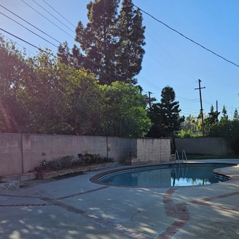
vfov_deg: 44.5
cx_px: 158
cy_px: 151
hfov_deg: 44.3
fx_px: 289
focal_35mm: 37
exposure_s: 1/2000
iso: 32
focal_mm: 5.4
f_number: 1.8
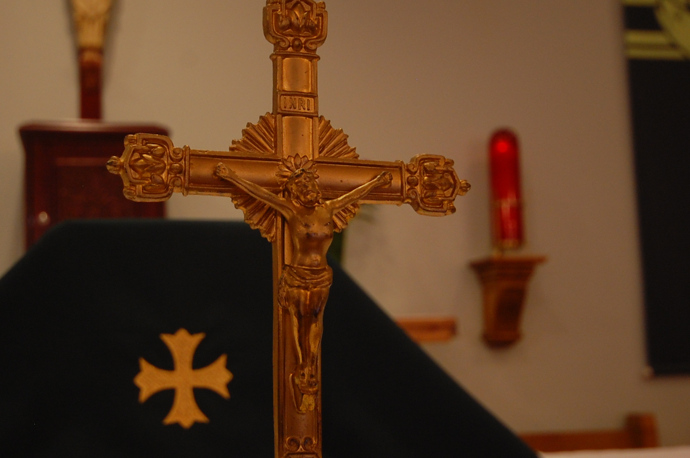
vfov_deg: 25.5
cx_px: 254
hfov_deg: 37.3
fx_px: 1015
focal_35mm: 53
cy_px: 250
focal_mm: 20
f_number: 5.6
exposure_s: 1/13
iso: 400
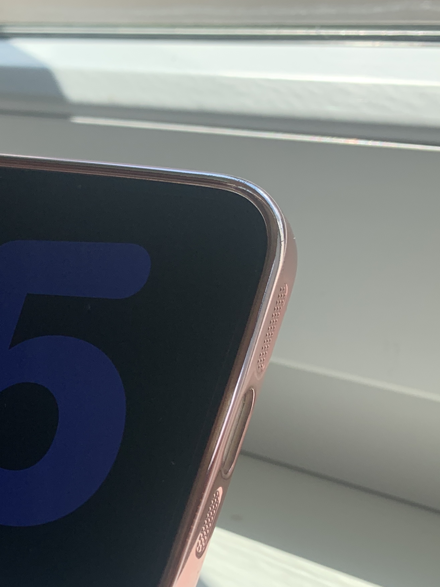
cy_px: 473
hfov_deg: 22.1
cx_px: -124
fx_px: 1017
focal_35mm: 60
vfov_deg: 31.3
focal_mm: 4.25
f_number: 1.8
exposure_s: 1/518
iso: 25
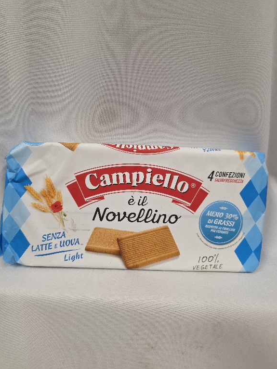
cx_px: 136
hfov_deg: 56.8
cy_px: 181
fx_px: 256
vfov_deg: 71.6
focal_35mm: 24
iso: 400
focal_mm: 6.3
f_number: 1.7
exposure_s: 1/101
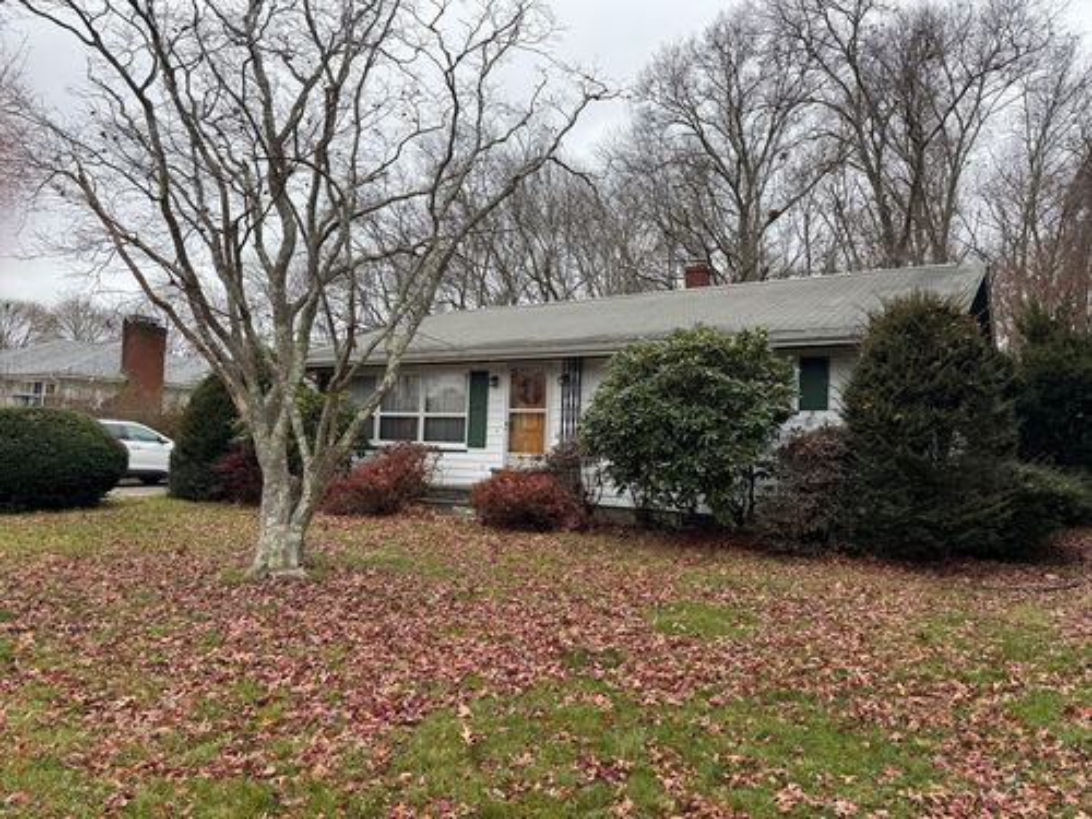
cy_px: 410
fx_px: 757
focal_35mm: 24
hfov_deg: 71.6
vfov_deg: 56.8
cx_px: 546
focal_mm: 6.76
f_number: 1.78
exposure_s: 1/175
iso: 64
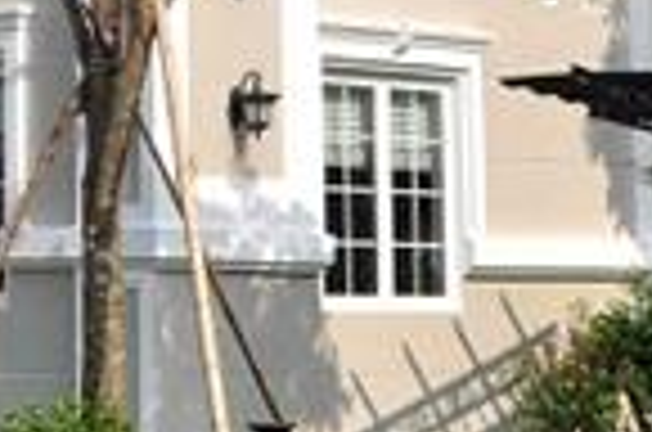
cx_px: -79
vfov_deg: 7.3
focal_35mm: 182
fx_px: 3289
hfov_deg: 11.2
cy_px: -346
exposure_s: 1/1250
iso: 640
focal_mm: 26
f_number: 11
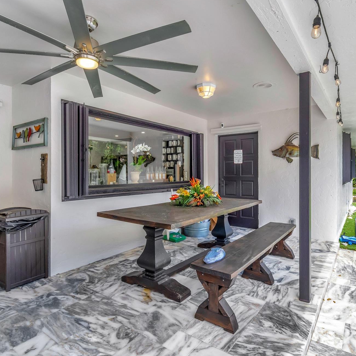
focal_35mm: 20
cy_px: 178
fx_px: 233
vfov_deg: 74.8
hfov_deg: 74.7
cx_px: 193
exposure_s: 1/400
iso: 500
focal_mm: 10
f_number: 8
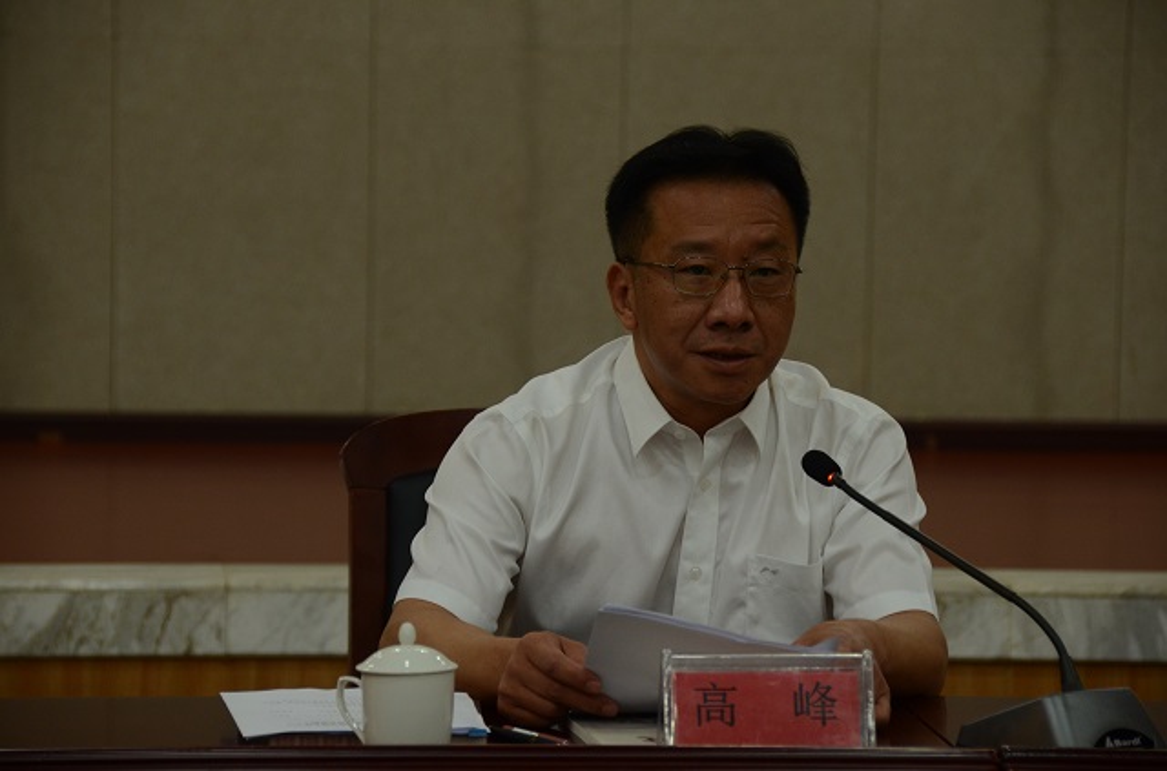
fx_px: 5092
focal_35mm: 158
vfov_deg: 8.7
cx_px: 584
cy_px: 386
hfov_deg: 13.1
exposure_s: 1/50
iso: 800
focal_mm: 105
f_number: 5.3
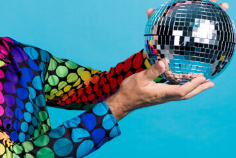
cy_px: 67
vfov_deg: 11.6
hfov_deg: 17.1
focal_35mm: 118
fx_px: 774
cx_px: 32
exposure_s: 1/160
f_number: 7.1
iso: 100
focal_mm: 55
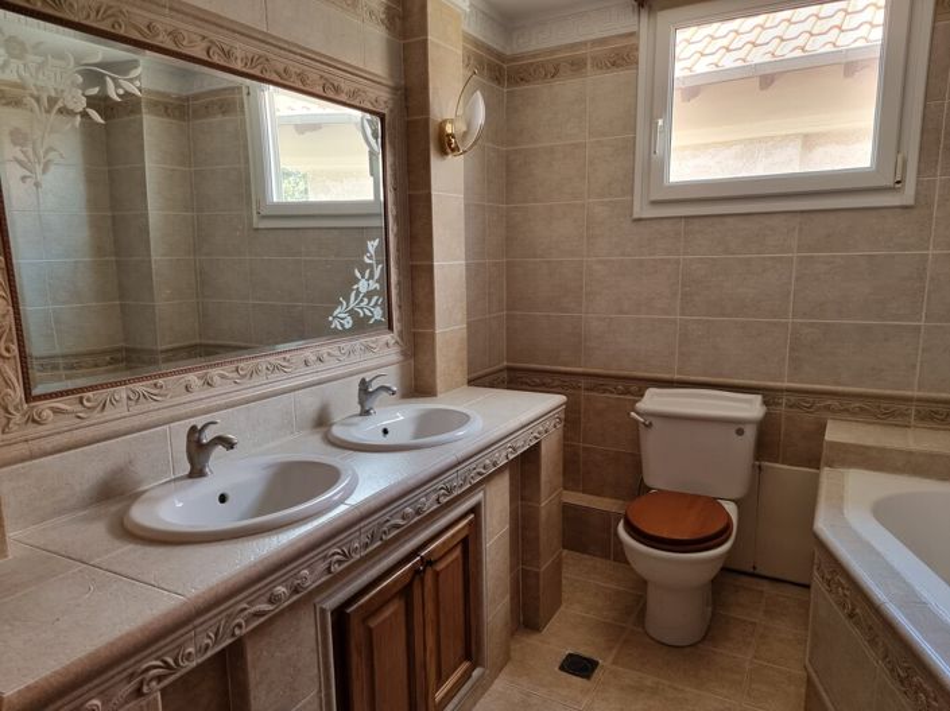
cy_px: 356
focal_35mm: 24
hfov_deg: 71.6
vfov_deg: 56.8
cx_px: 475
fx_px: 658
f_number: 1.8
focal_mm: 6.7
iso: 200
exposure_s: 1/120
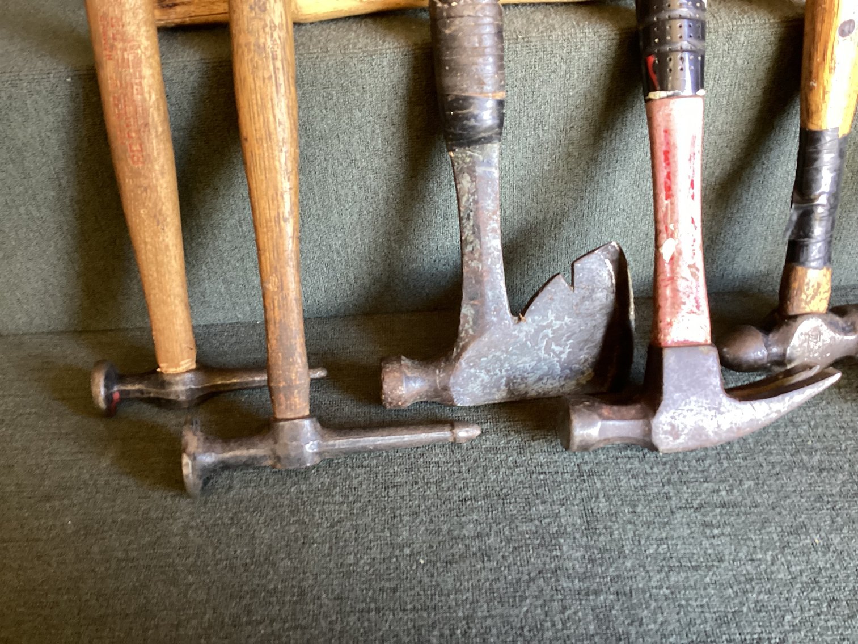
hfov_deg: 58.3
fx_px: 768
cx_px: 429
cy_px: 322
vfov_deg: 45.4
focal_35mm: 31
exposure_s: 1/50
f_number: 2.4
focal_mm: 3.3
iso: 250
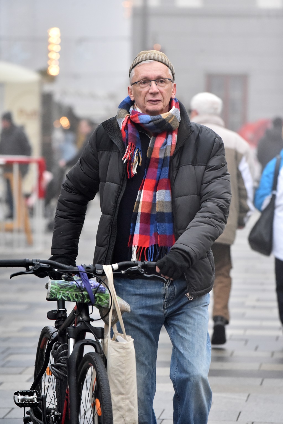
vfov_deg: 10.3
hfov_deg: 6.9
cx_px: 142
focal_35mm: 200
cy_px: 212
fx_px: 2356
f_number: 5
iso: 5000
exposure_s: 1/4000
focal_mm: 200
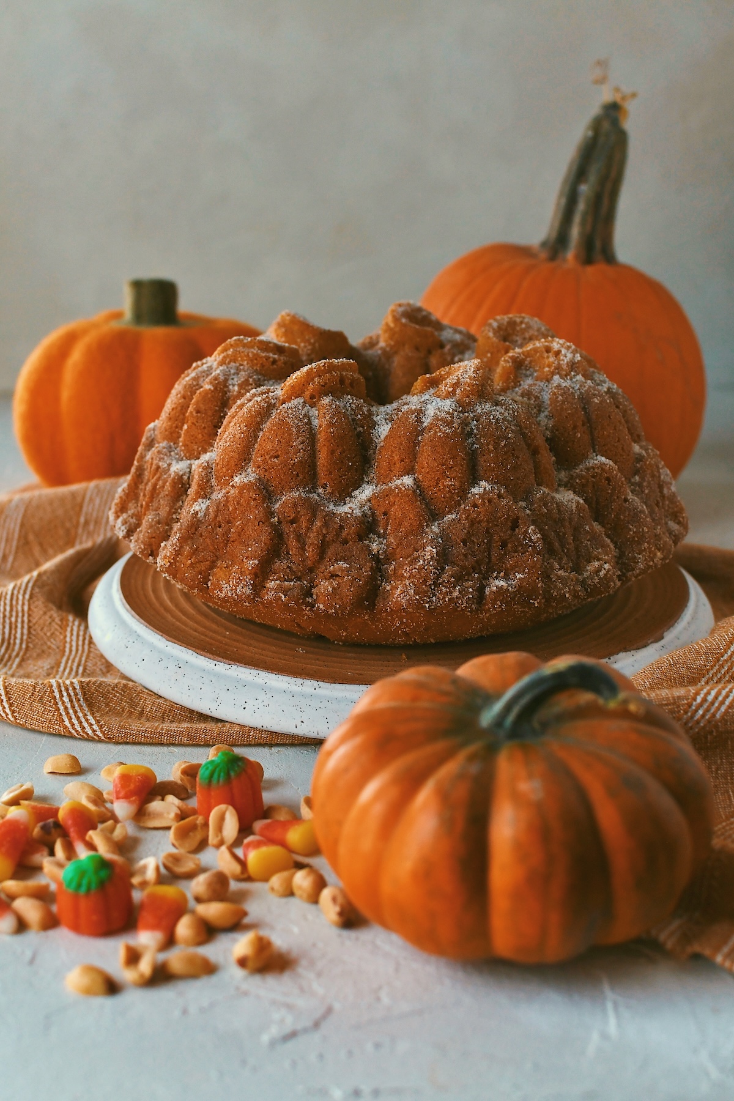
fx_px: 1590
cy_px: 550
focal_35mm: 52
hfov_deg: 26.0
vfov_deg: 38.2
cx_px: 367
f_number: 5
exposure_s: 1/100
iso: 500
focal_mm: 35
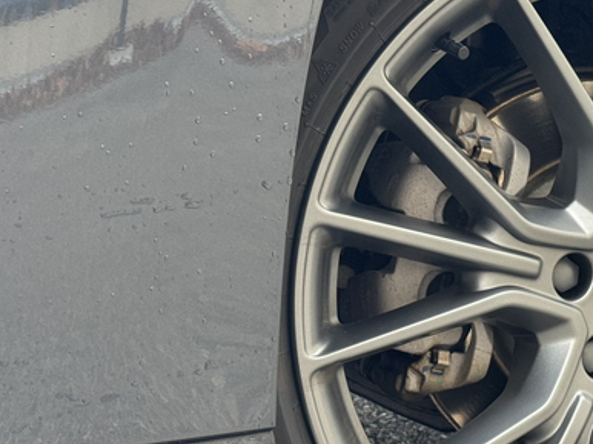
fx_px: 2003
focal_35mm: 117
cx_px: 651
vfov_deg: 12.6
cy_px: 265
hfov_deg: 16.3
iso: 100
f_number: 1.78
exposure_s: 1/66
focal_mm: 6.76
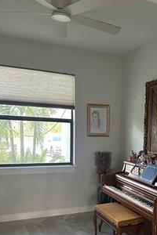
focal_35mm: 40
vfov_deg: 47.7
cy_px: 157
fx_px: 262
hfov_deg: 32.5
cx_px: 125
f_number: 1.78
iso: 800
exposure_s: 1/60
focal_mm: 6.86
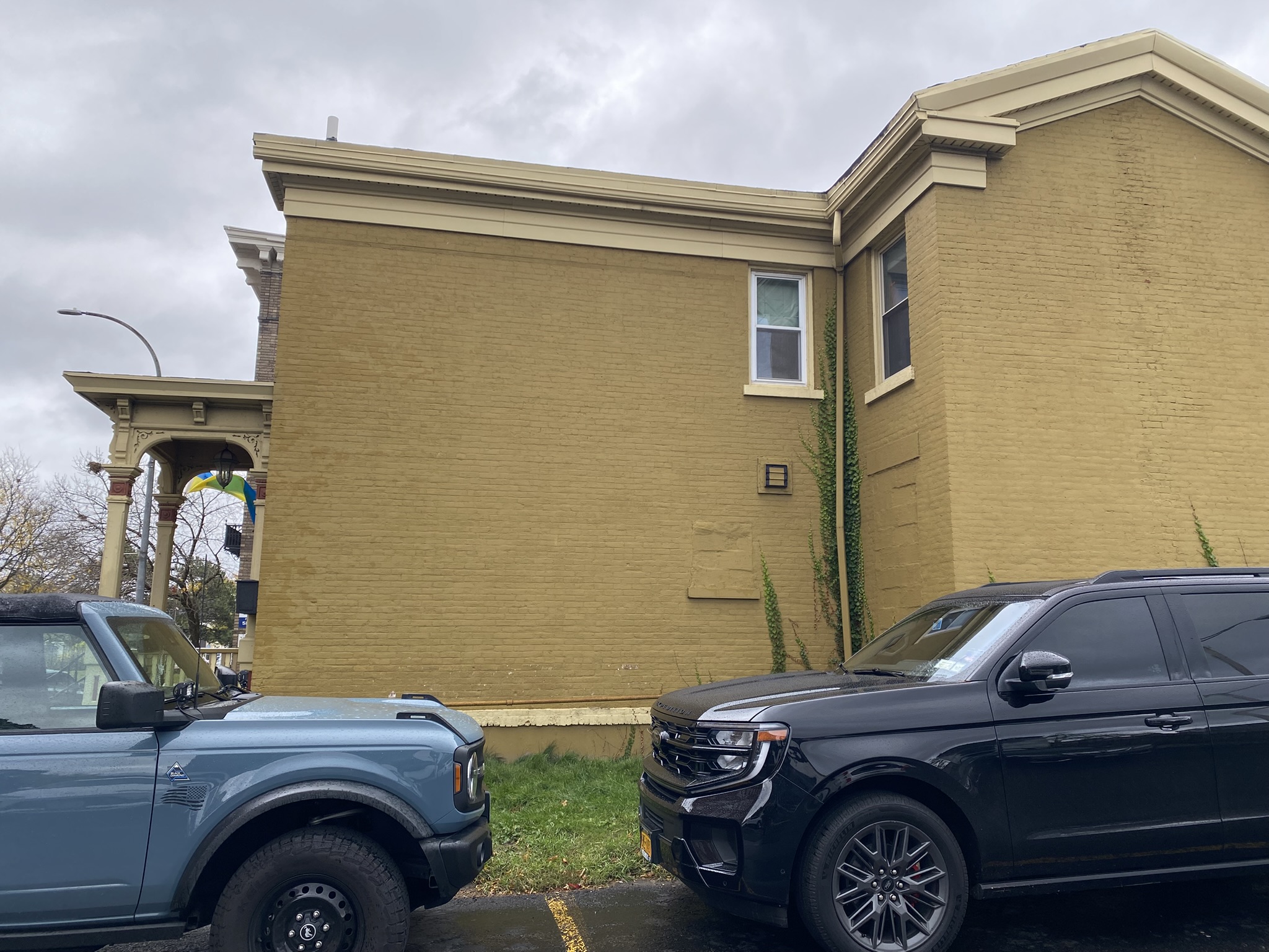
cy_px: 476
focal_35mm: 26
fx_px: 953
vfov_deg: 53.1
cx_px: 634
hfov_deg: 67.3
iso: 32
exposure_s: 1/295
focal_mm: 4.25
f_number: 1.8
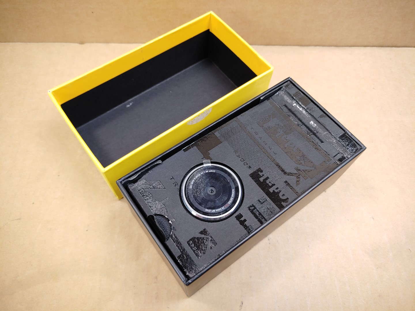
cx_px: 208
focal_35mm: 26
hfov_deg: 67.3
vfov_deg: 53.1
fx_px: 312
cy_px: 156
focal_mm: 4.36
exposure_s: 1/60
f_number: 1.8
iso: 50
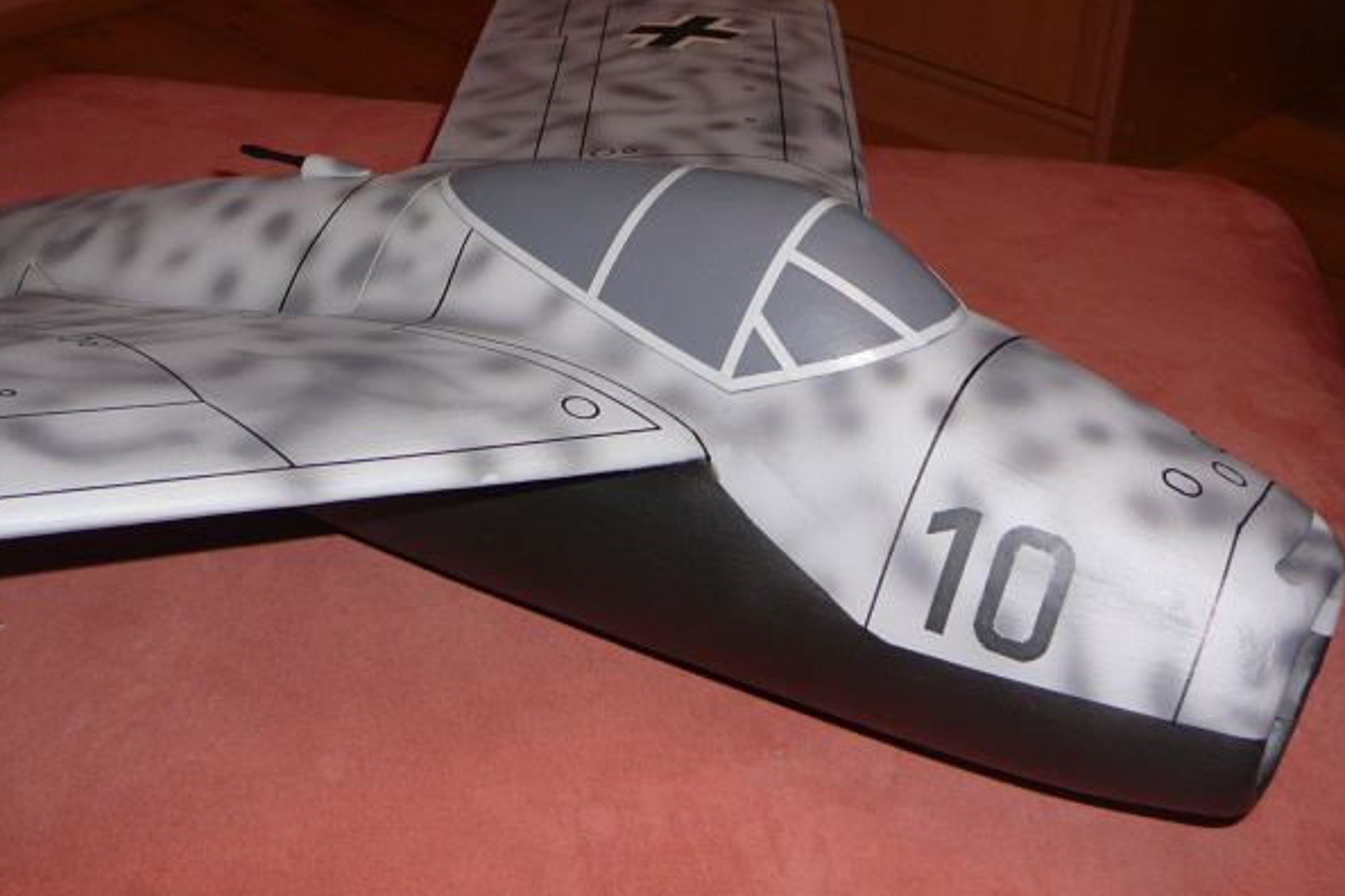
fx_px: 1831
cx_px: 568
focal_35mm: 49
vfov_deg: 27.4
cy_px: 344
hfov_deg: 40.2
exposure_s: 1/30
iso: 100
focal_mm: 5.2
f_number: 2.8
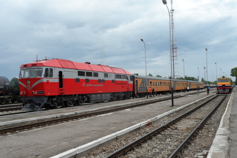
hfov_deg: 51.9
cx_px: 117
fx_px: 244
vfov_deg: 35.9
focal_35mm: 37
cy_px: 88
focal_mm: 6.5
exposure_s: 1/750
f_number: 3.5
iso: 80
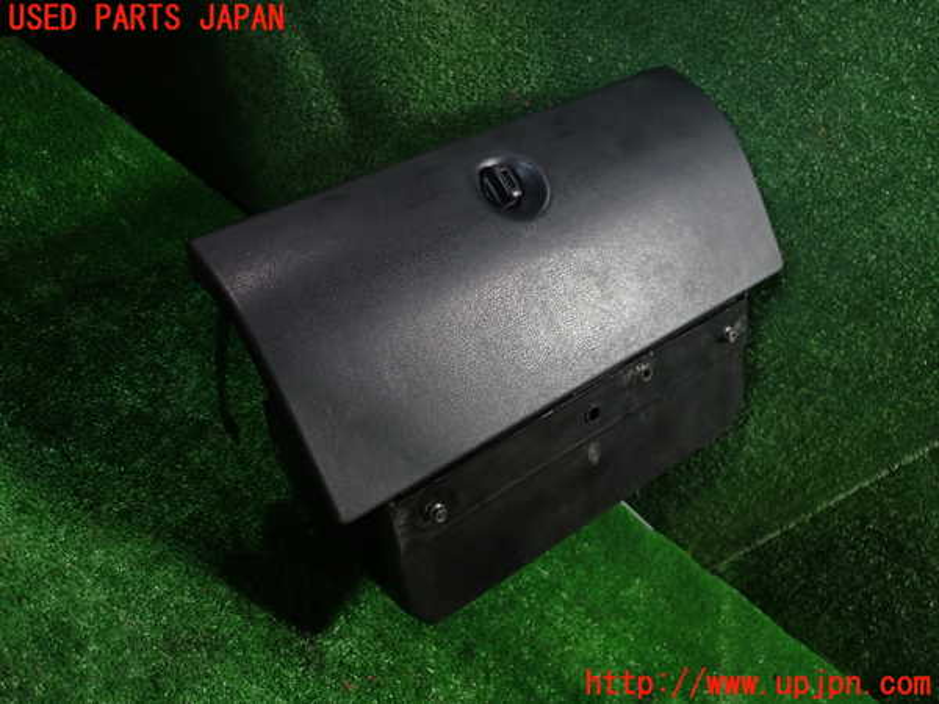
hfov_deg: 60.0
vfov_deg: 46.8
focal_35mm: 30
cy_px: 352
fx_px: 814
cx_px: 470
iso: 200
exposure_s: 1/30
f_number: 2.3
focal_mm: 5.4
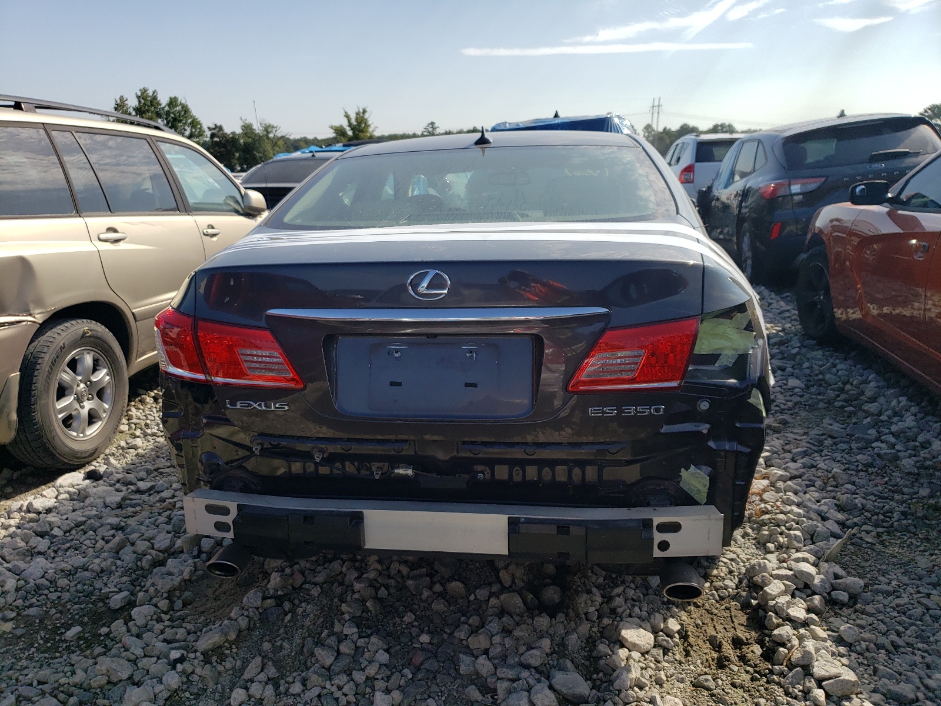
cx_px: 470
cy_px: 353
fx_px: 707
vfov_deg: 53.1
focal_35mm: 26
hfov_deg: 67.3
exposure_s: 1/3333
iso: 50
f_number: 1.5
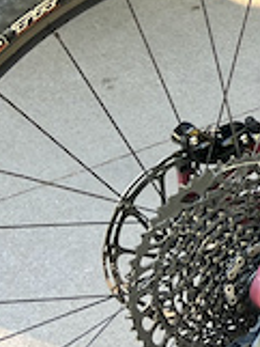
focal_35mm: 129
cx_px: 655
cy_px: -22
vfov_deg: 14.9
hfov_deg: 9.9
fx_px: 1290
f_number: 1.5
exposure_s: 1/121
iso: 50
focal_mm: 5.7
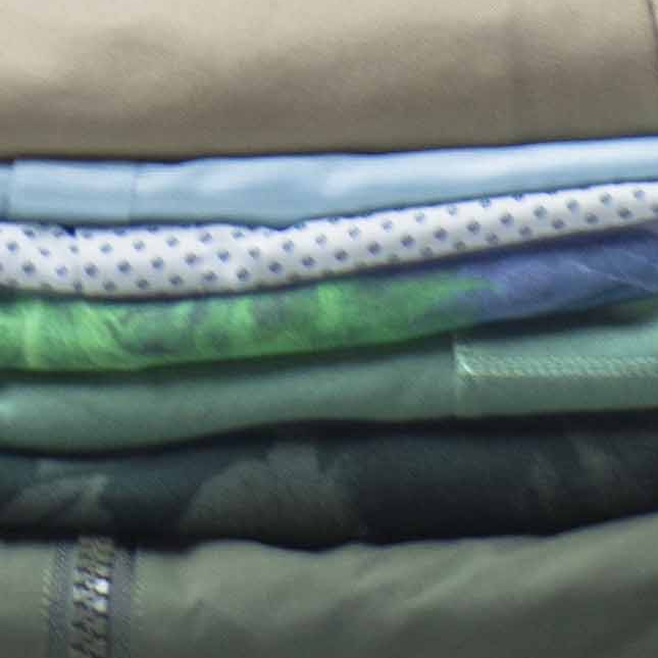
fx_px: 9097
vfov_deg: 4.1
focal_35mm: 423
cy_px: -526
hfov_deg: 4.1
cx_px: 147
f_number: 1.8
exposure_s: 1/50
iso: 220
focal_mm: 50
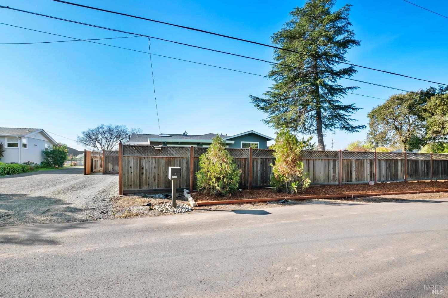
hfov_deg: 93.3
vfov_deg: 70.4
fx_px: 212
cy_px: 149
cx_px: 224
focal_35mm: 17
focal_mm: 11.5
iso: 100
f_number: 8
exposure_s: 1/125
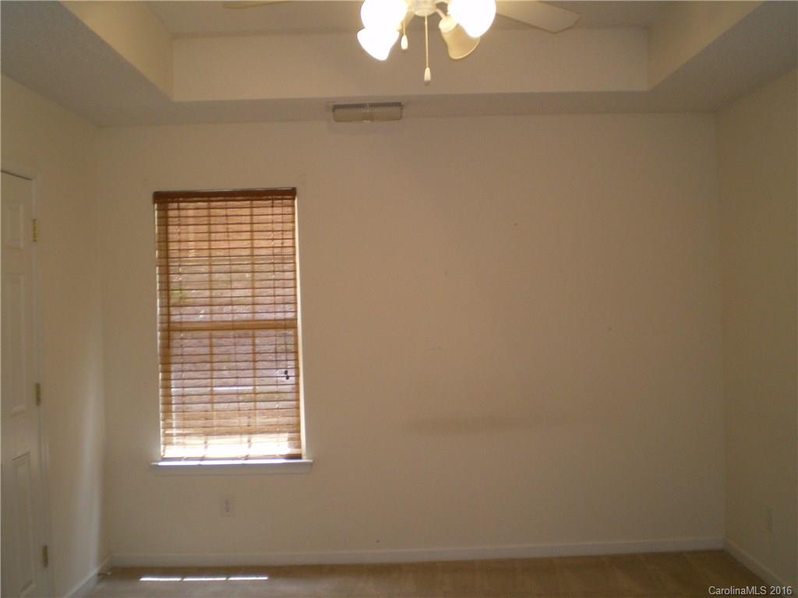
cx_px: 399
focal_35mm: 38
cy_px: 299
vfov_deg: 37.7
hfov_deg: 49.0
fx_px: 876
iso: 200
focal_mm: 6.3
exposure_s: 1/30
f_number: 3.1
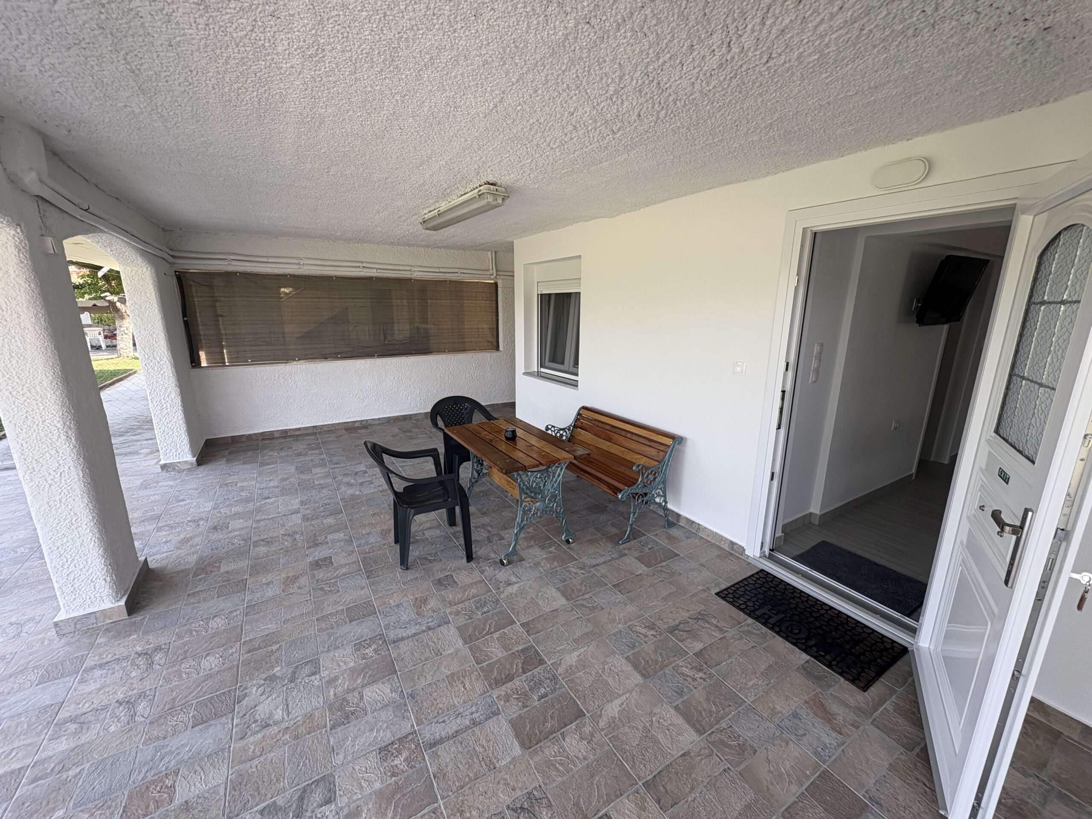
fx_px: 442
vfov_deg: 85.7
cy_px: 410
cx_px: 546
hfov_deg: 102.1
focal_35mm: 14
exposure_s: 1/143
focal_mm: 2.22
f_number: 2.2
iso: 40
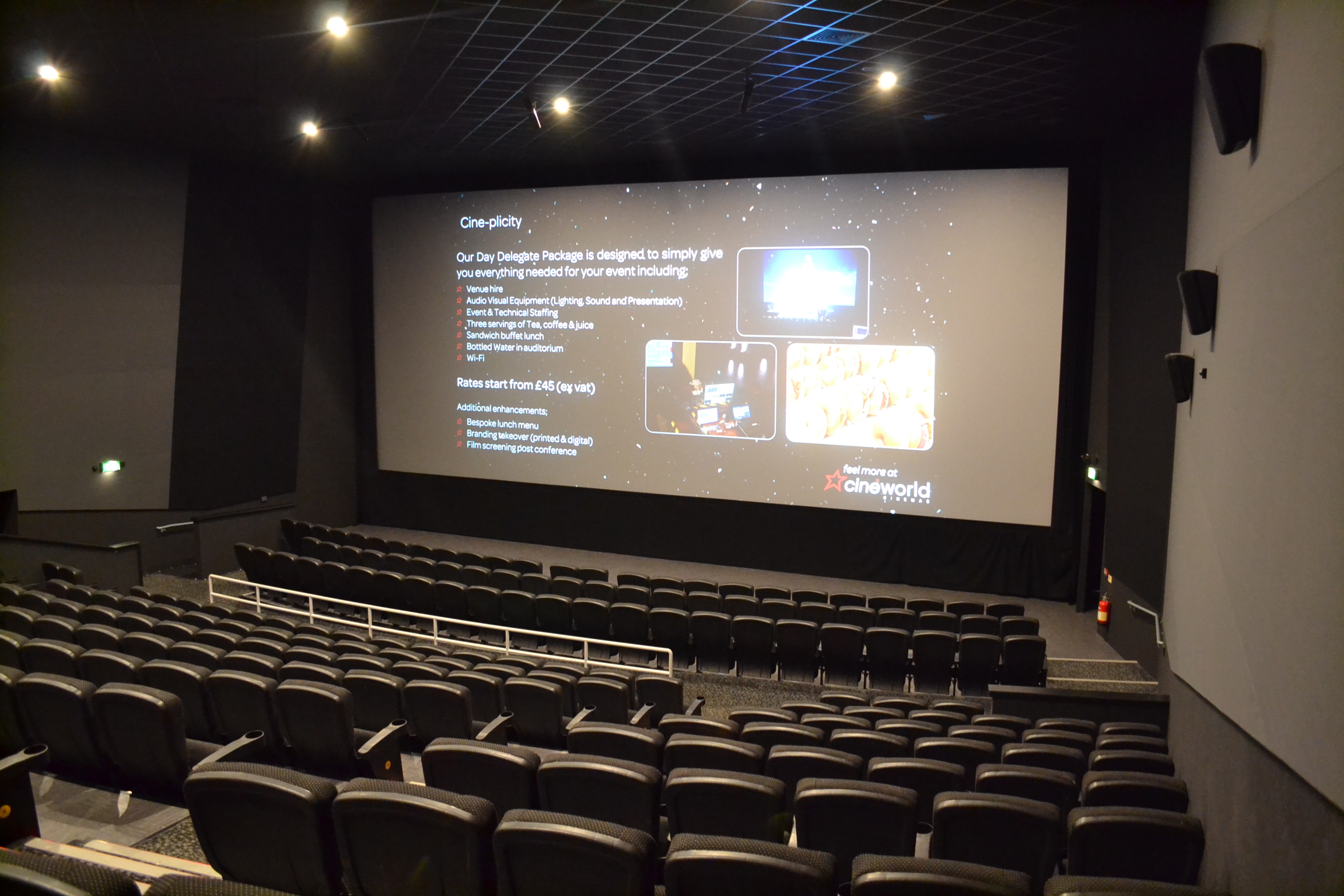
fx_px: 1008
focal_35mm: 27
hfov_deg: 67.4
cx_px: 672
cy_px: 448
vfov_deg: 47.9
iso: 3200
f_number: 3.5
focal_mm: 18
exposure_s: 1/3
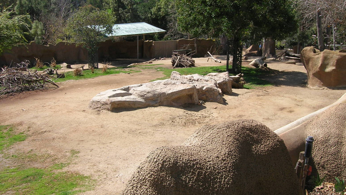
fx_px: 349
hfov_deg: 52.8
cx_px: 173
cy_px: 82
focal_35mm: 38
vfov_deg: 31.2
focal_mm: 5.7
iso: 50
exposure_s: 1/264
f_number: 4.9
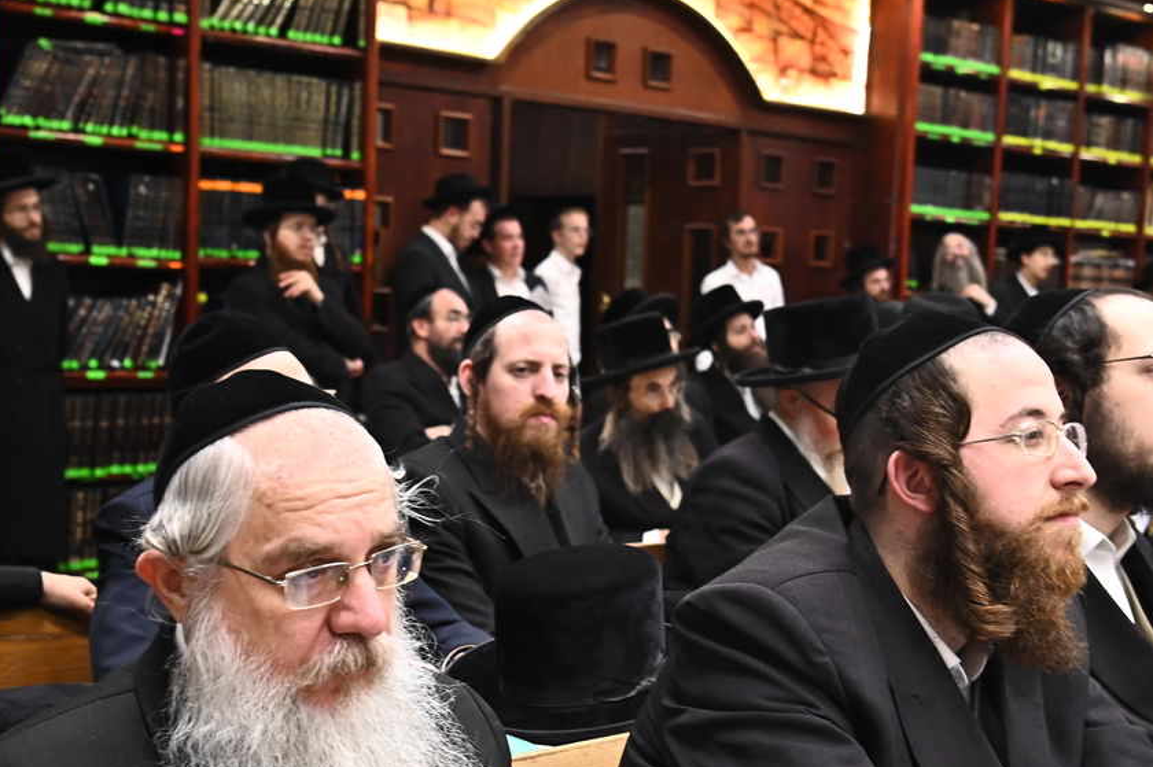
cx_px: 620
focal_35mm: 60
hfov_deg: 33.4
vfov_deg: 22.4
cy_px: 568
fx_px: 1920
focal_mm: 36
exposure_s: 1/200
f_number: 5
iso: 2500
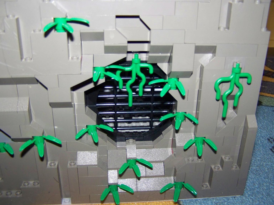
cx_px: 137
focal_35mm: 38
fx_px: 301
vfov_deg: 37.7
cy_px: 102
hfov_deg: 49.0
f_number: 2.8
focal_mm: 6.3
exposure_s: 1/30
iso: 200
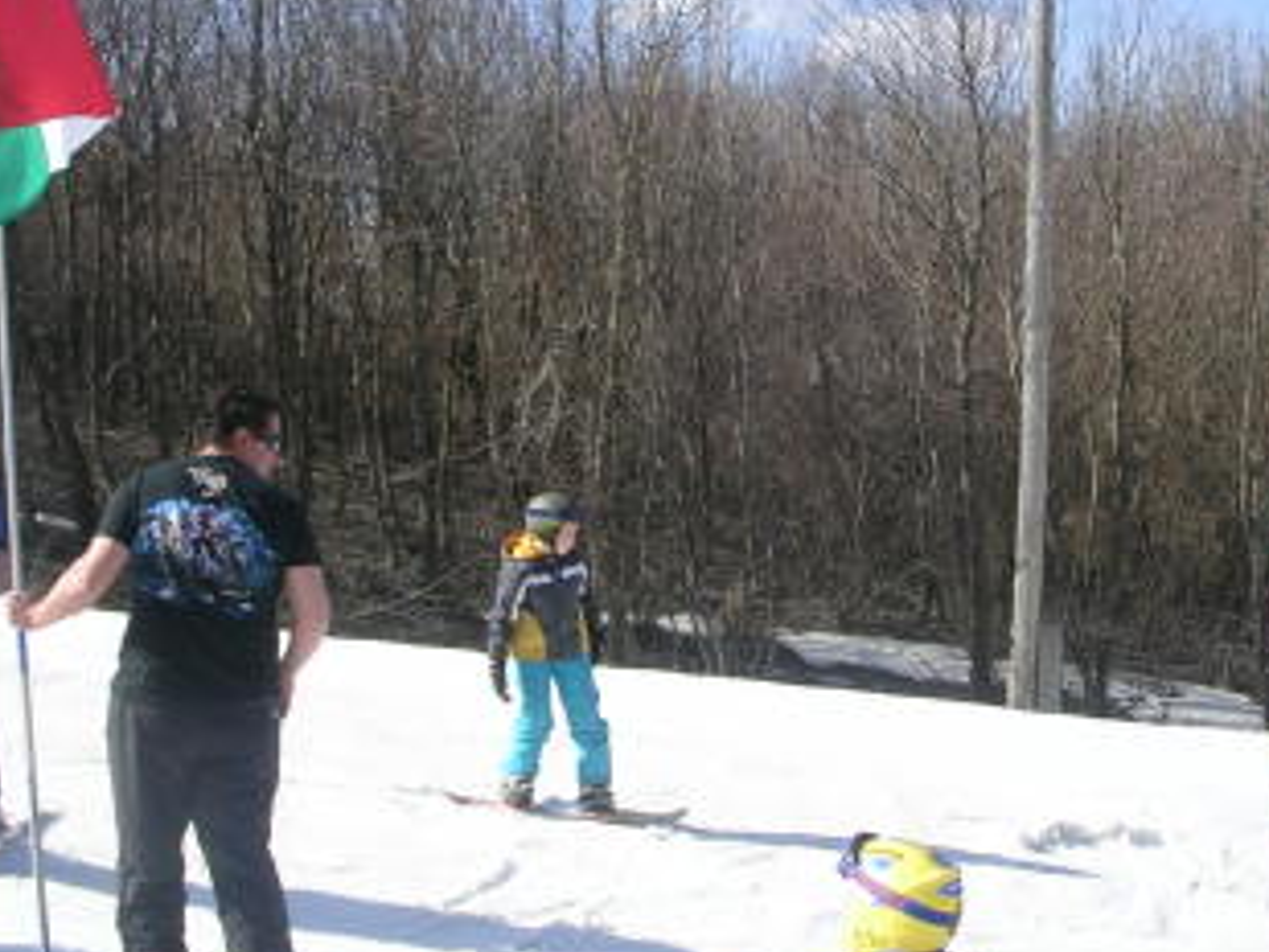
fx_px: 2164
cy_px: 341
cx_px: 739
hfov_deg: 32.6
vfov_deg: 24.7
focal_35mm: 59
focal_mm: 5.8
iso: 50
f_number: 5.6
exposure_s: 1/234
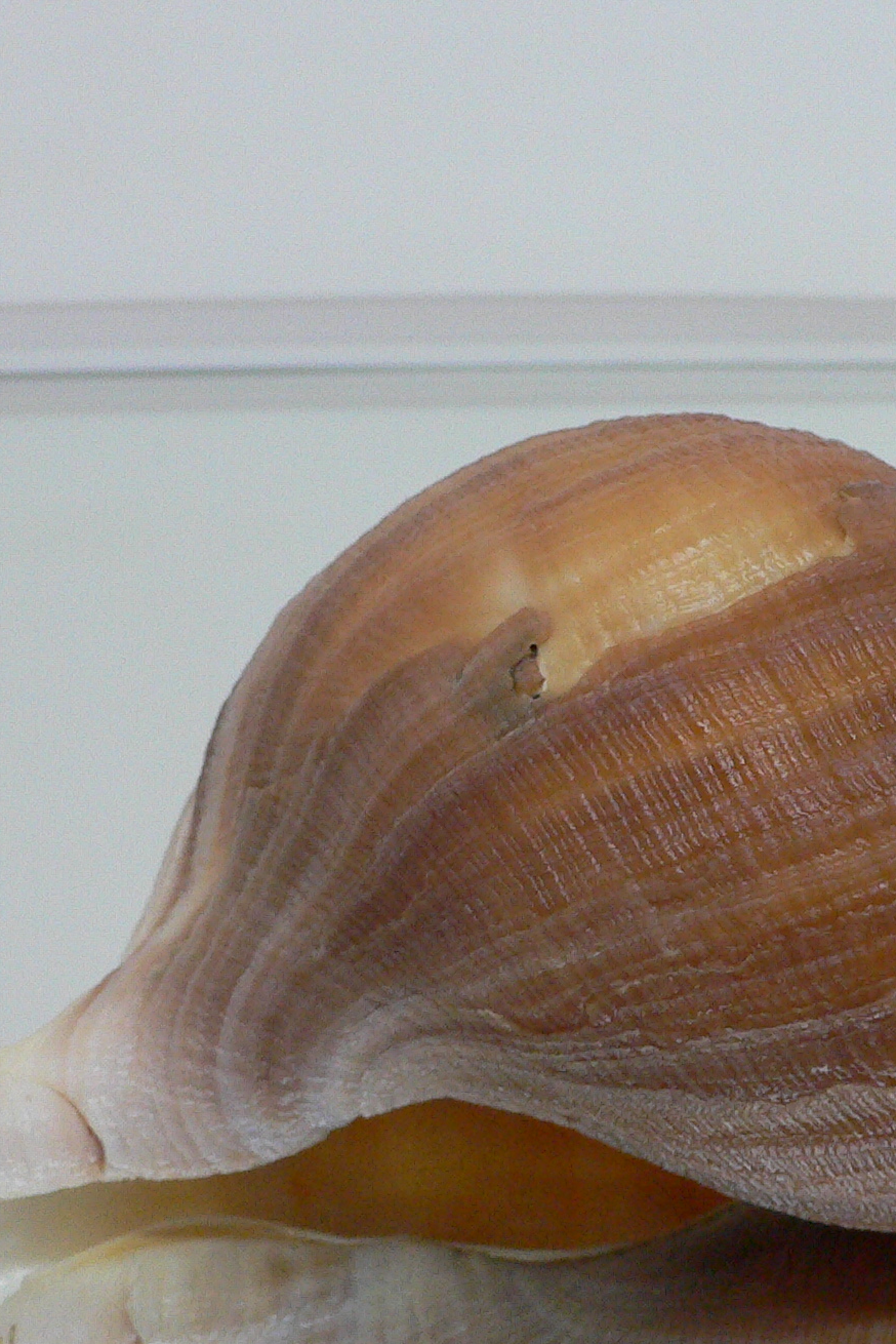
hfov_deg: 23.7
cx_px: 776
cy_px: 735
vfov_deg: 35.6
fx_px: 2089
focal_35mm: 56
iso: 200
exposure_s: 1/50
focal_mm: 4.6
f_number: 2.8
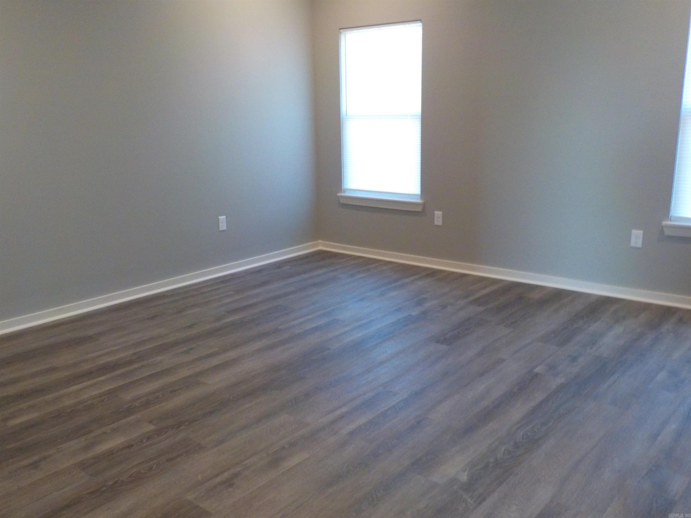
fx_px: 599
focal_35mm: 30
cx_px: 346
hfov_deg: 60.0
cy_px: 259
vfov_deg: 46.8
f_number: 3.3
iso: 280
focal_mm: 4.1
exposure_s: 1/30
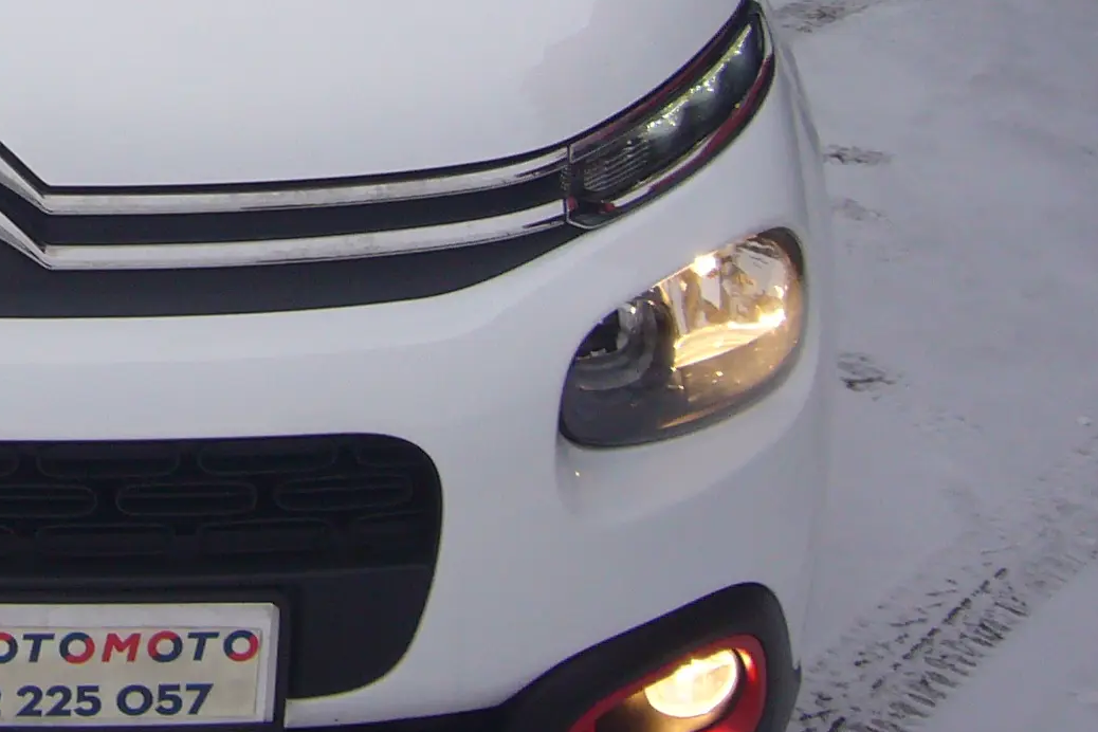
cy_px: 17
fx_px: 2409
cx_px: -59
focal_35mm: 79
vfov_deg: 16.9
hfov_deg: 24.2
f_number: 2.8
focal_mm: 4.6
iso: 80
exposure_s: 1/160
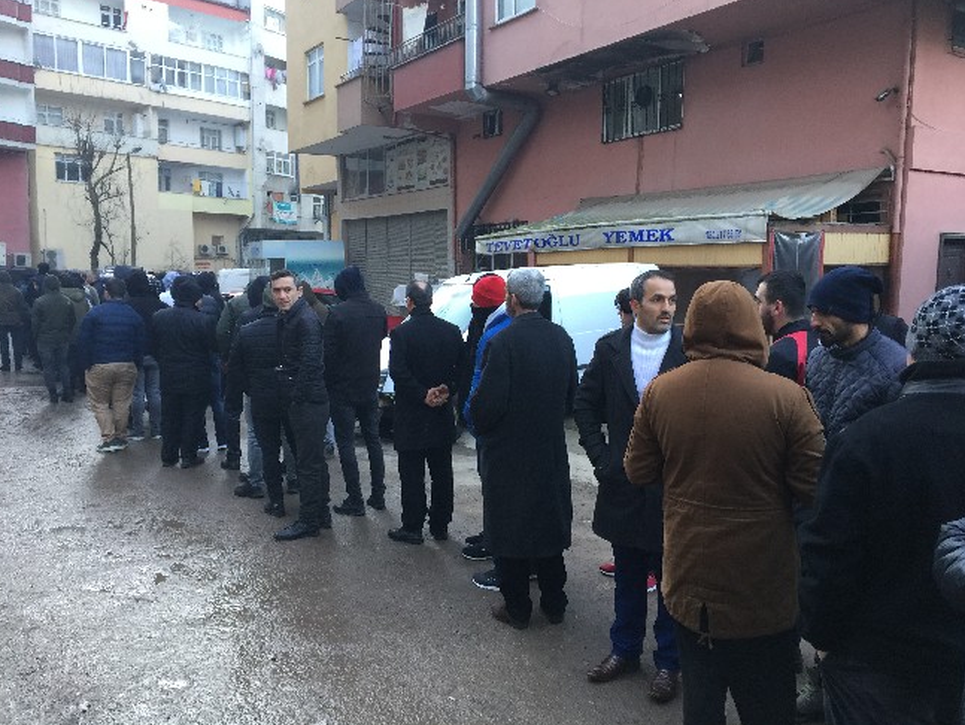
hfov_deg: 59.9
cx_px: 489
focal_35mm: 30
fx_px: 837
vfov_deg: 46.8
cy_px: 357
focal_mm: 4.15
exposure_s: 1/33
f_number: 2.2
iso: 50
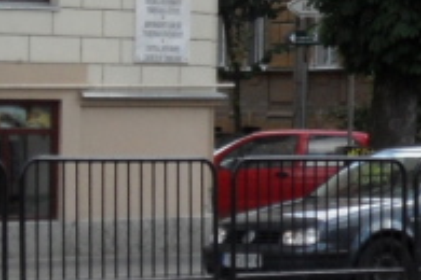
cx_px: 857
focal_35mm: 219
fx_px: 2561
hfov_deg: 8.8
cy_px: 11
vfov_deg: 6.3
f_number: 3.6
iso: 80
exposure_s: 1/350
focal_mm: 6.5
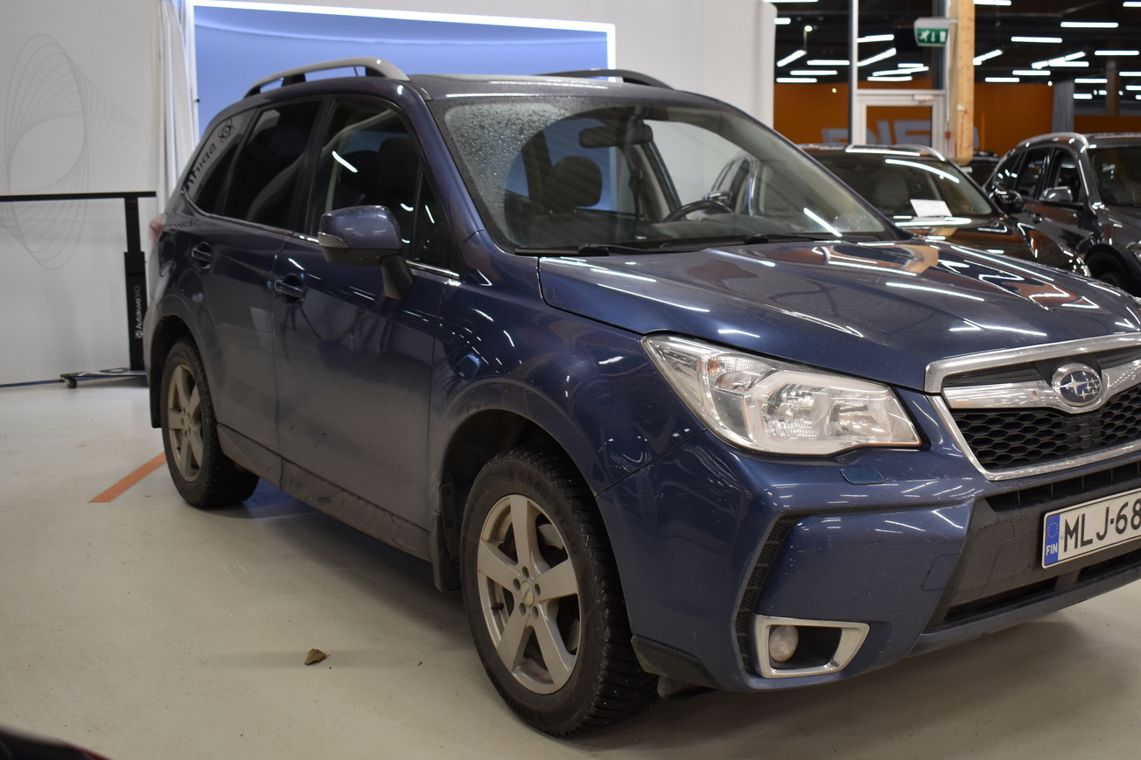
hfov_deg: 47.1
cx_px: 684
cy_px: 329
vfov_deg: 32.6
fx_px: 1299
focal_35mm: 41
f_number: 4
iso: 450
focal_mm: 22
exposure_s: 1/60
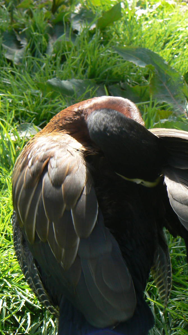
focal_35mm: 166
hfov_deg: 7.3
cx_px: 121
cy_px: 168
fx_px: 1472
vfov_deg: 13.0
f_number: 5.6
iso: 80
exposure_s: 1/125
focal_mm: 19
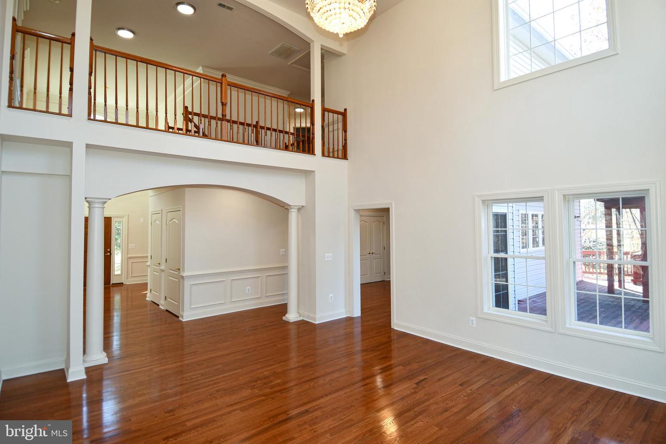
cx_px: 333
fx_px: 333
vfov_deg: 67.4
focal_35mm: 18
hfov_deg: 90.0
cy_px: 222
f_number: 4.5
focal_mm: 12
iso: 200
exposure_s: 1/80
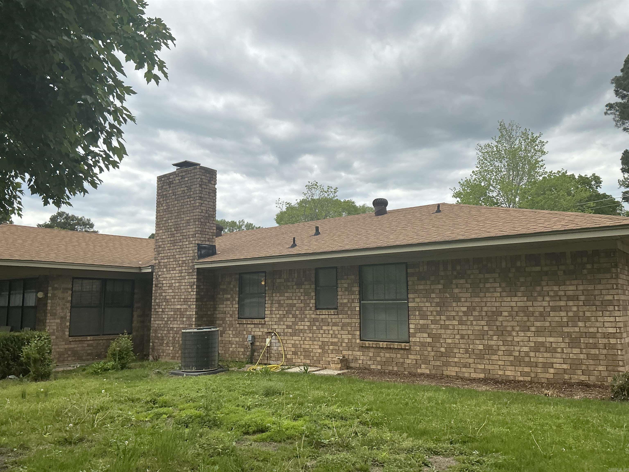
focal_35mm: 28
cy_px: 236
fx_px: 509
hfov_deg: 63.4
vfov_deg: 49.7
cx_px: 314
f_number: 1.8
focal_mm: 3
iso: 25
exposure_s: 1/1144
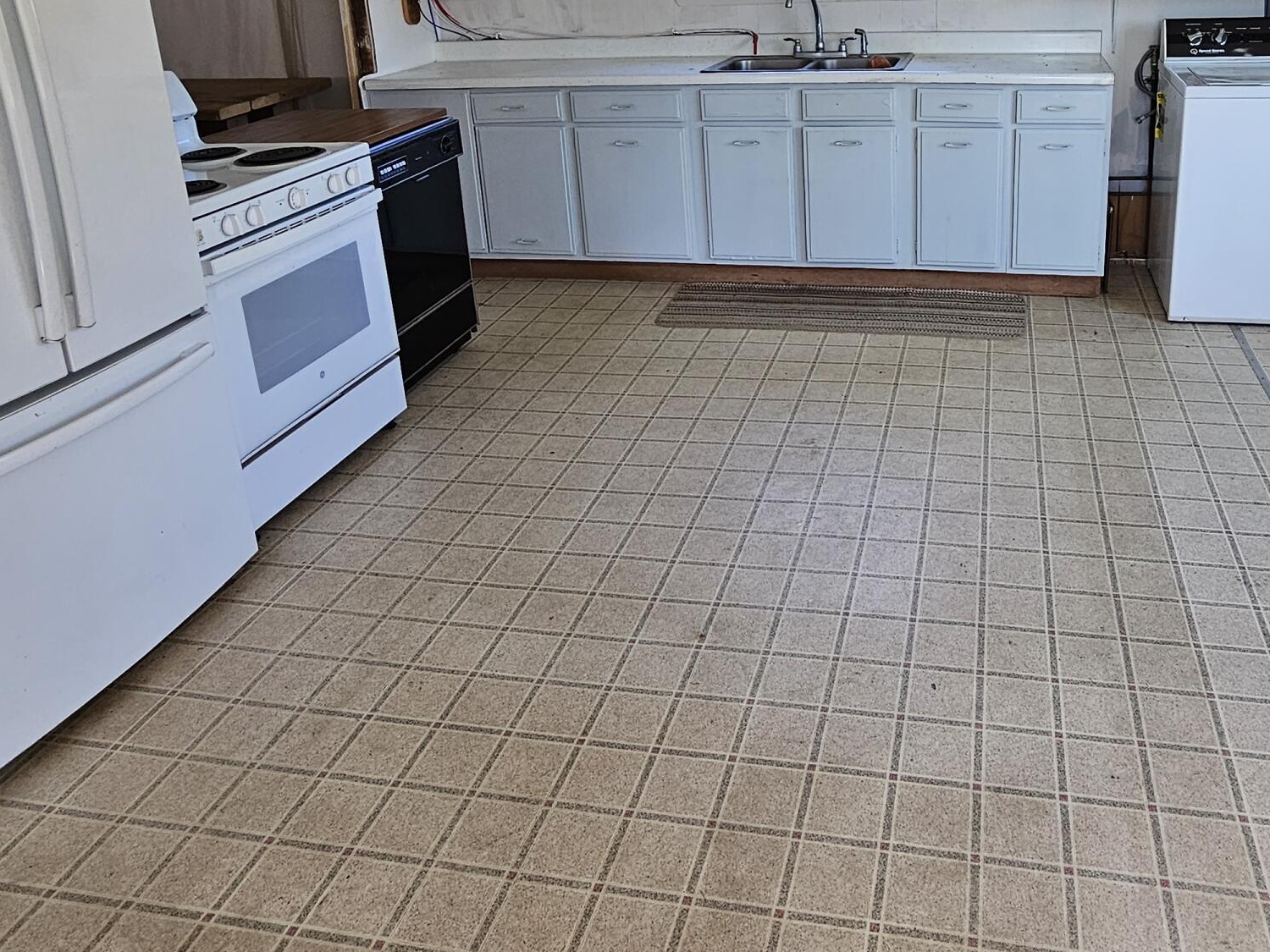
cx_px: 811
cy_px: 211
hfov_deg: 66.1
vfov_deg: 50.3
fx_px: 954
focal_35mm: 26
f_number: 2.2
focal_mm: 2.2
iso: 125
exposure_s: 1/207
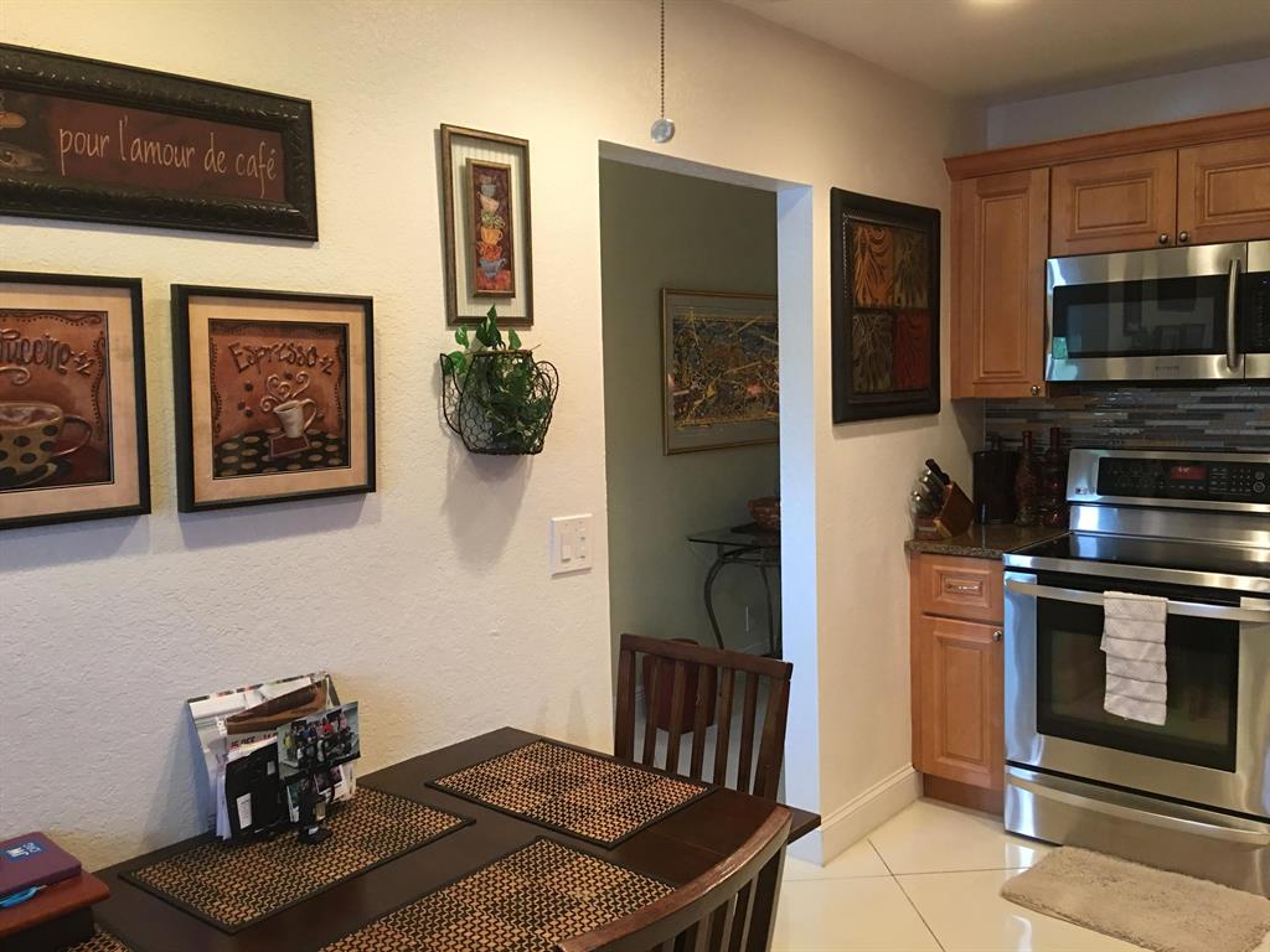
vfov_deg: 48.2
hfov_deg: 61.7
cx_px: 635
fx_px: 1064
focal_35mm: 29
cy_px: 476
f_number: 2.2
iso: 64
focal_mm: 4.15
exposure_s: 1/15
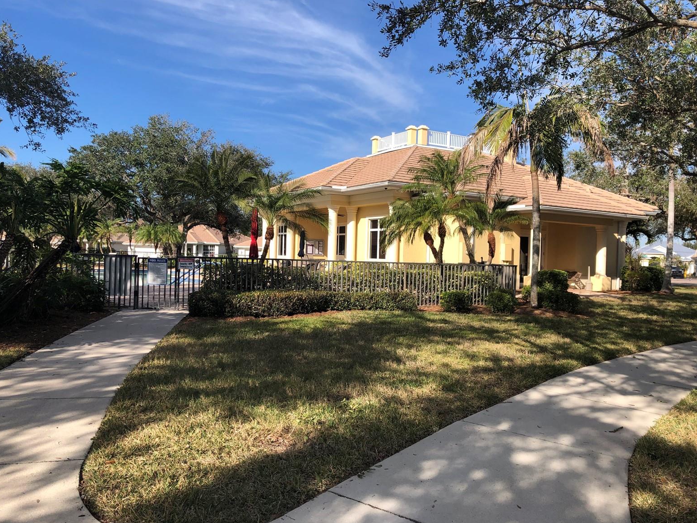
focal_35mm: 29
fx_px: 584
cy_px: 262
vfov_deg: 48.2
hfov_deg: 61.7
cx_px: 344
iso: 20
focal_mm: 4
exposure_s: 1/1675
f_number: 1.8
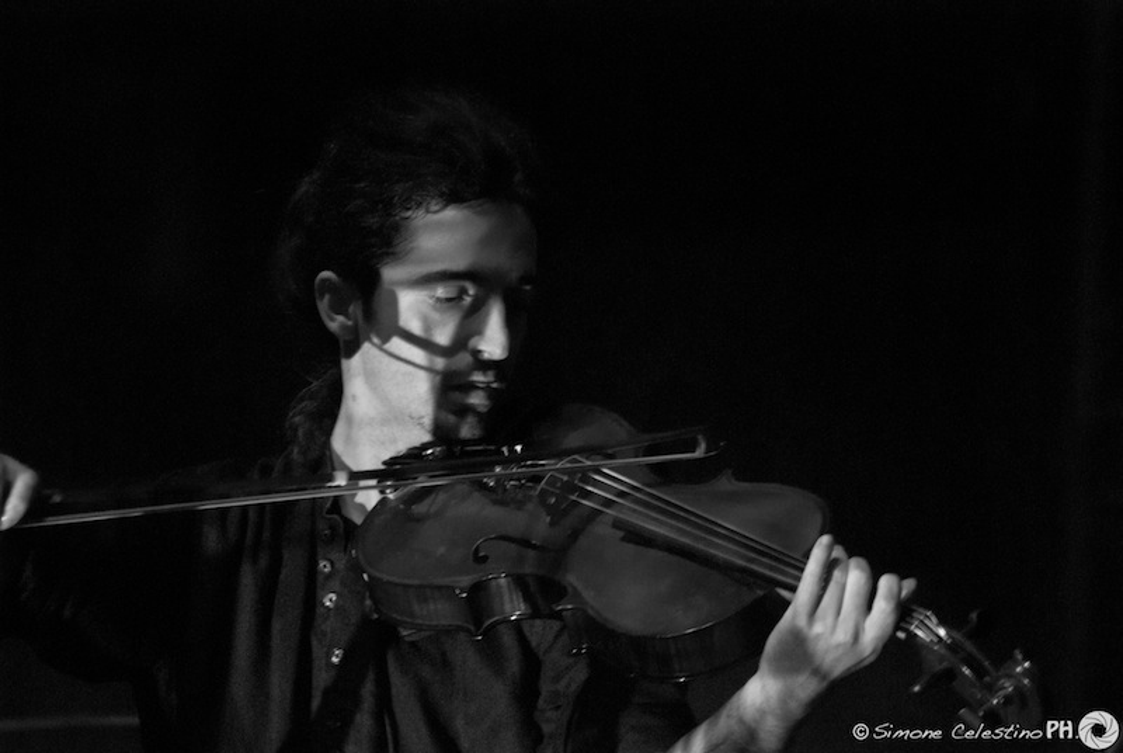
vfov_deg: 3.5
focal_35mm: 390
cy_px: 376
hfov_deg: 5.3
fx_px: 12184
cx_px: 562
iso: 800
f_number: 5.3
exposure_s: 1/50
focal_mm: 260
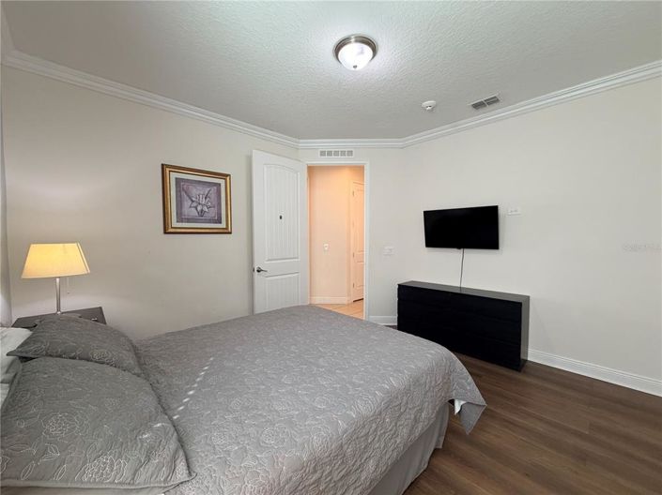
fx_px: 268
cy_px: 248
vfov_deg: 85.6
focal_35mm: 14
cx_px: 331
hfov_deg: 102.1
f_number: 2.2
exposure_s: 1/120
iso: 200
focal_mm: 2.22
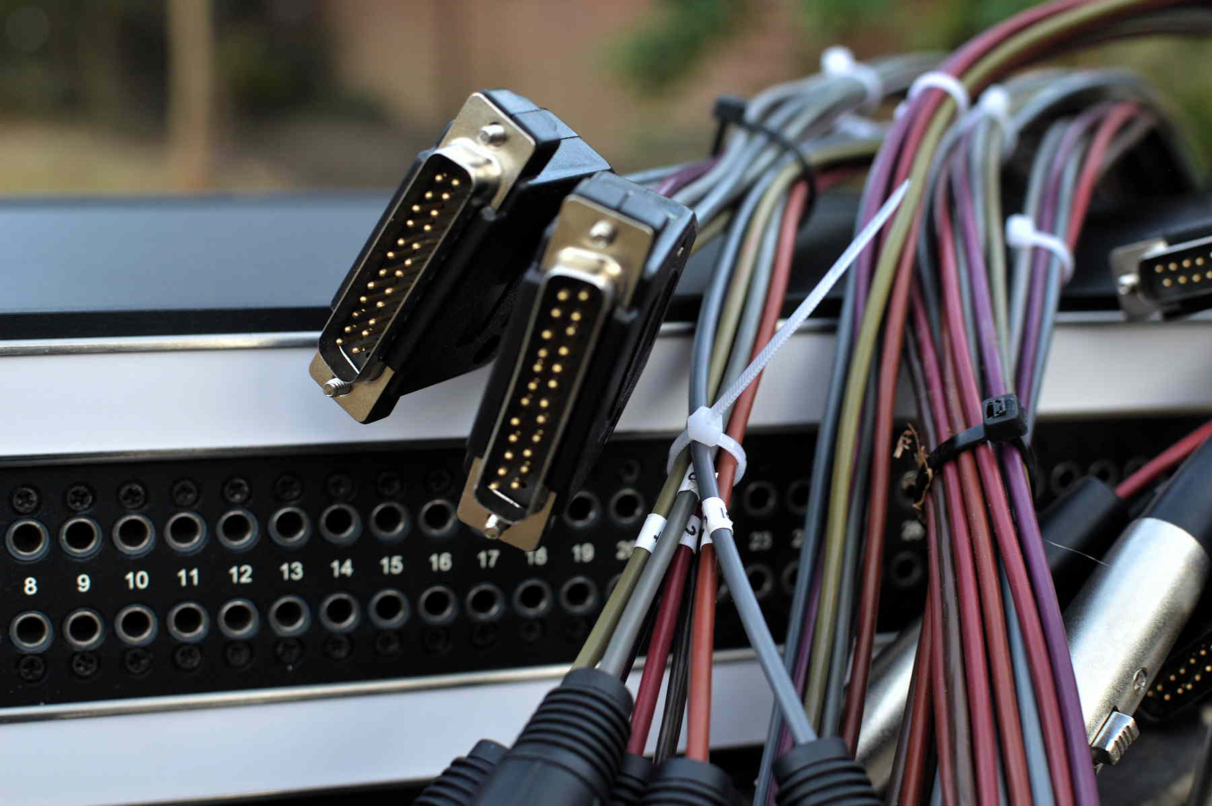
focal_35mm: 52
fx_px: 1766
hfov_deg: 37.9
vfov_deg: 25.7
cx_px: 606
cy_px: 403
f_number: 5
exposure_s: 1/60
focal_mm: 35
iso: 400
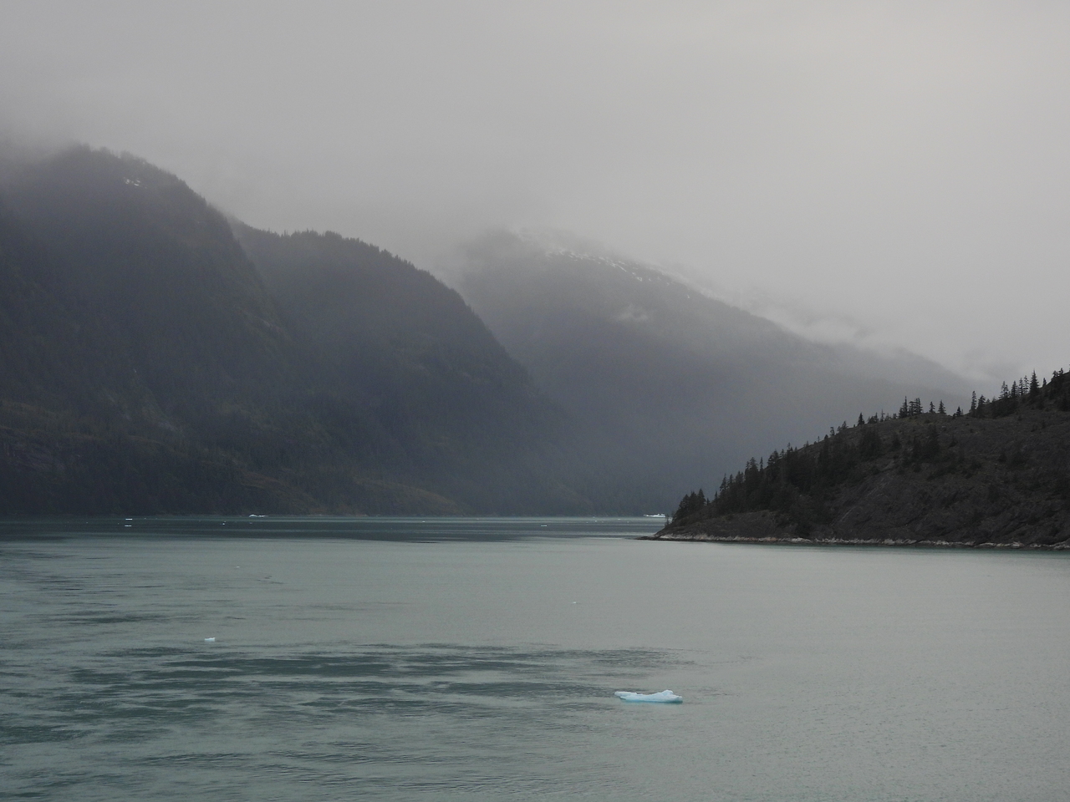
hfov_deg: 26.0
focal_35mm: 75
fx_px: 2318
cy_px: 401
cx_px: 535
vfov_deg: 19.6
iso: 100
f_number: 3.5
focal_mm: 13.4
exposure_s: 1/1250
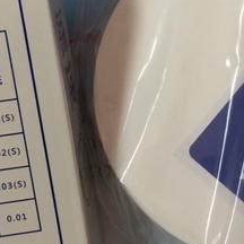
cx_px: 154
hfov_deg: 22.7
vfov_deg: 22.5
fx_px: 606
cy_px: 52
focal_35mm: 76
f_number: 2.2
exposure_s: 1/17
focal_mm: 4.15
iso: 64
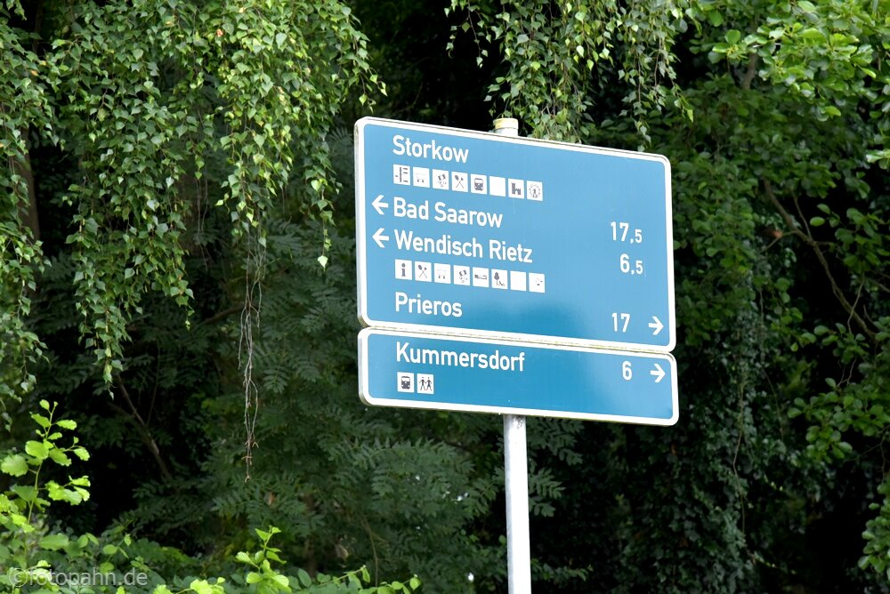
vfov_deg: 12.2
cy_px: 297
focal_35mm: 112
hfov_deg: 18.3
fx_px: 2770
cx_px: 445
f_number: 6.3
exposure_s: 1/640
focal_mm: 112
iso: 3200
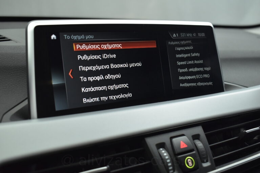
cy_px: 86
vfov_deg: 36.9
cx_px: 130
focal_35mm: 36
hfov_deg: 53.1
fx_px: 260
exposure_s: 1/80
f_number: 4
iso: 1600
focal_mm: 24
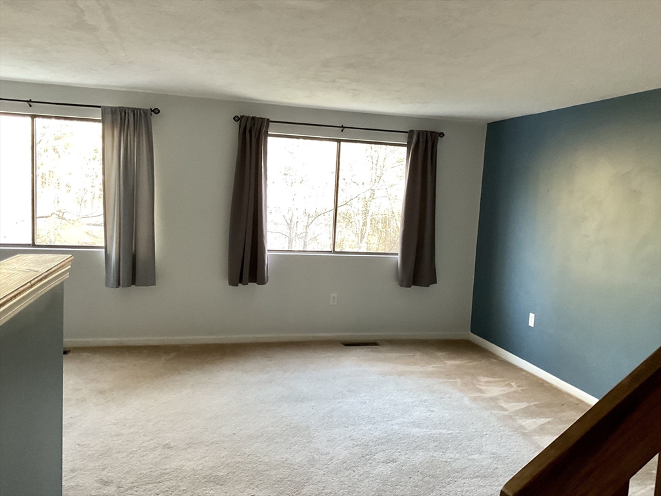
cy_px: 248
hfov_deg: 61.7
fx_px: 554
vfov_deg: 48.2
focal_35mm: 29
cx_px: 330
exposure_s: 1/60
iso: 125
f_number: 1.8
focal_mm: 3
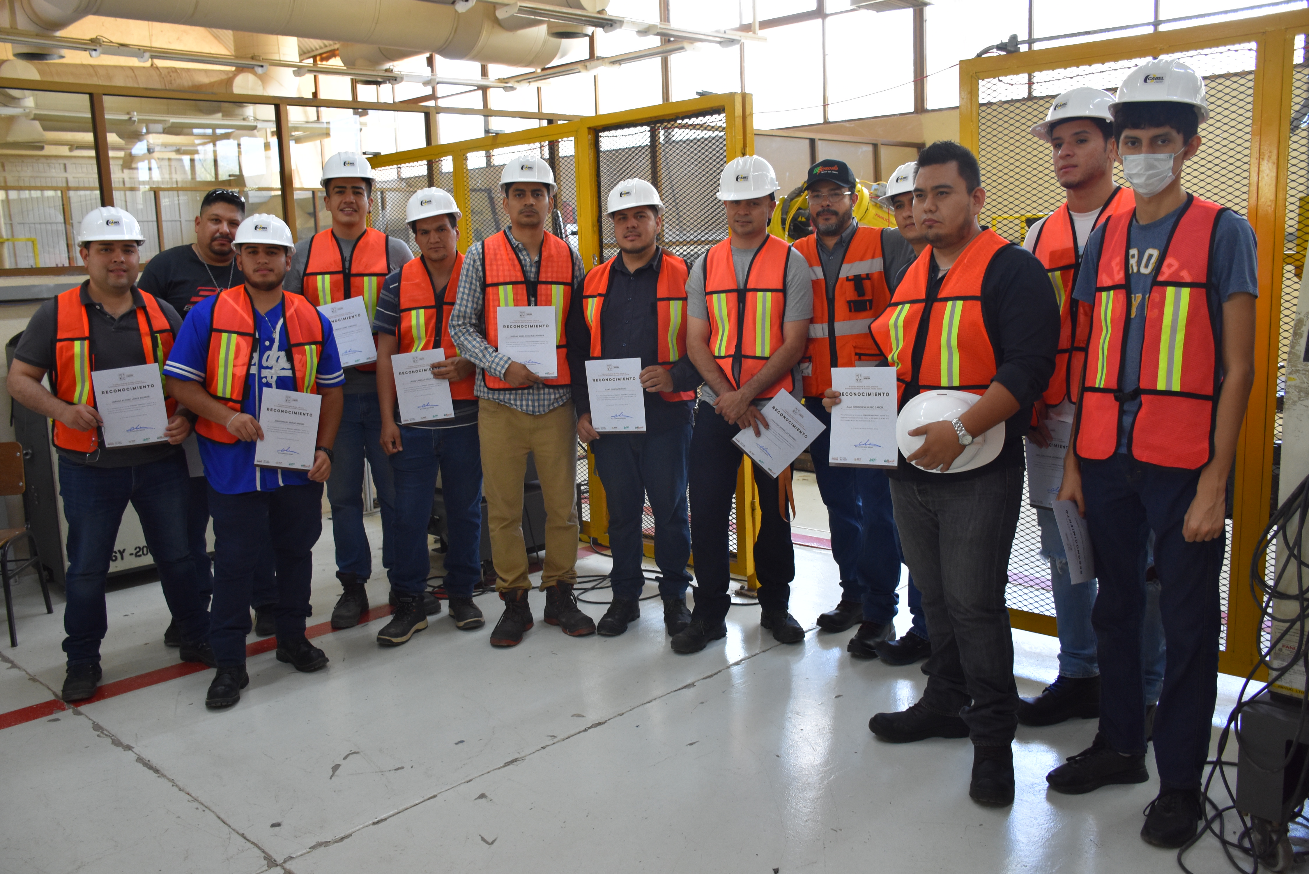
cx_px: 654
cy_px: 437
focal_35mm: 30
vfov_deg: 43.6
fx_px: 1091
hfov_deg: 61.9
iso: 800
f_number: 4
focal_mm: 20
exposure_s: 1/60
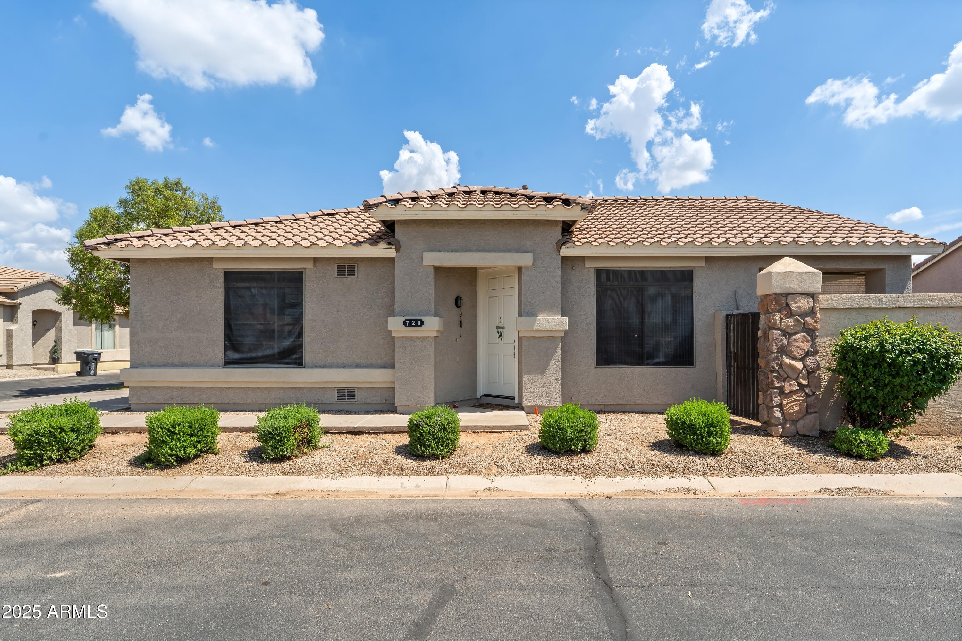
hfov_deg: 90.0
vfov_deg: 67.4
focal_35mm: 18
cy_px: 320
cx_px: 481
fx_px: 481
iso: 800
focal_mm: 18
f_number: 9
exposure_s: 1/640
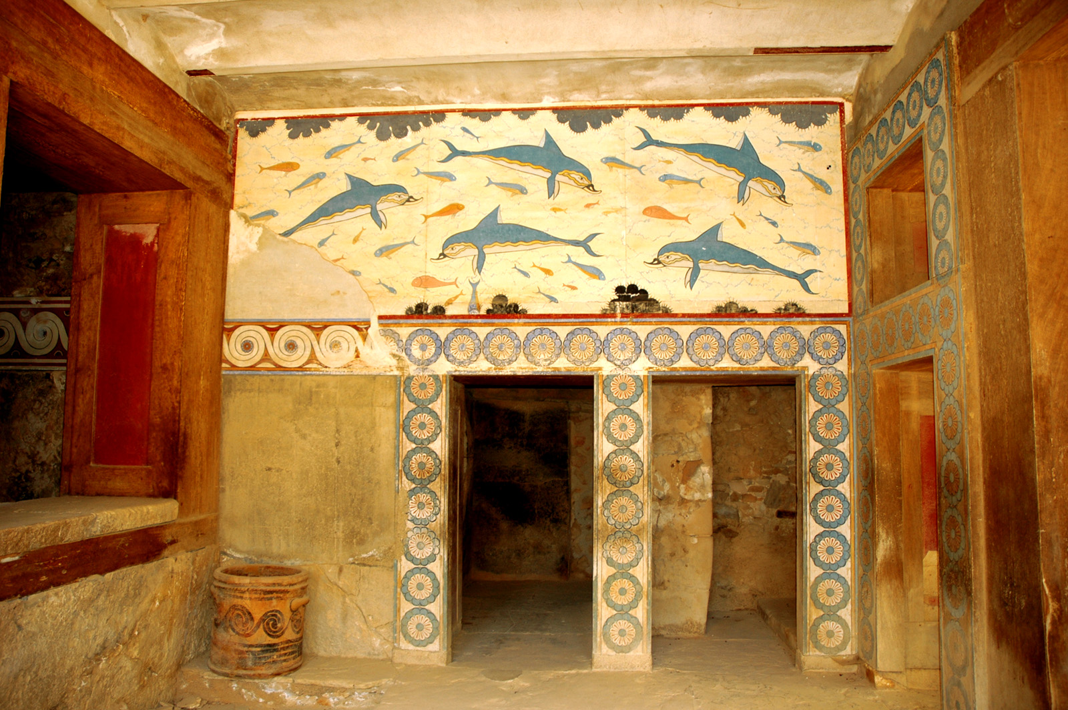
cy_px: 355
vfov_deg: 47.9
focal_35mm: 27
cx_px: 534
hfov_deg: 67.4
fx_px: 800
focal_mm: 18
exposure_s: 1/60
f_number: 3.5
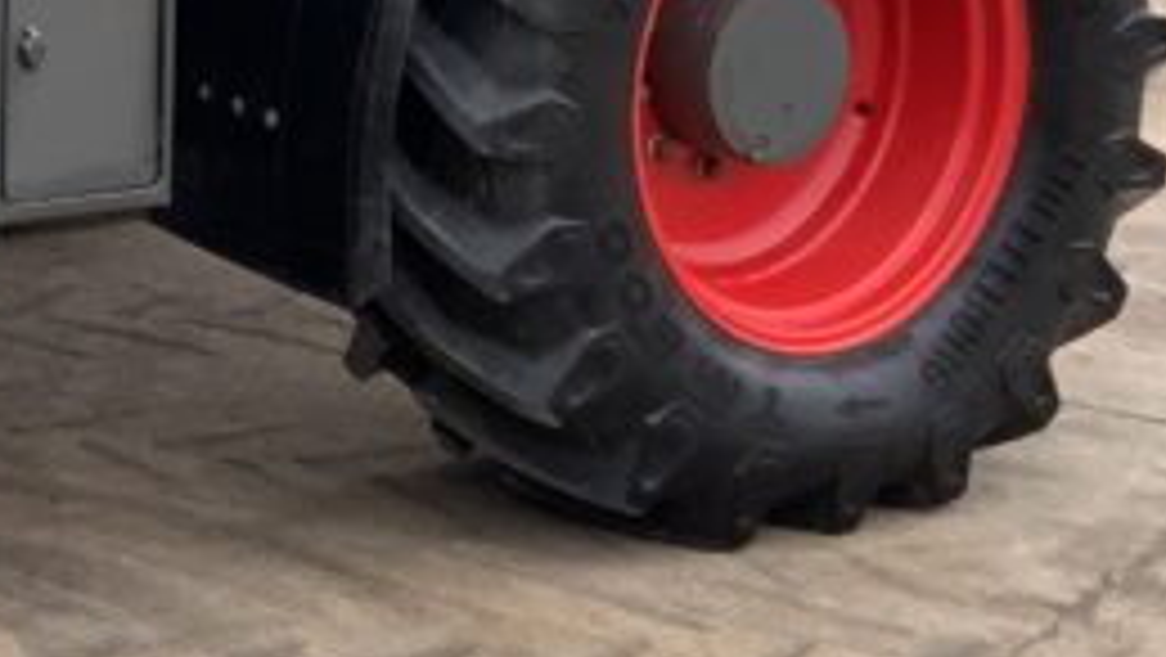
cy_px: -472
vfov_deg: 9.3
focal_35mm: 125
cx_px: -275
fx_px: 3867
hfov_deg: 16.4
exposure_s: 1/152
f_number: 1.8
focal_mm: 3
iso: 16
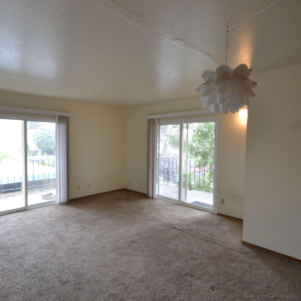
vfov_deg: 74.8
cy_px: 152
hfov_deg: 74.3
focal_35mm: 20
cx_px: 125
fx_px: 197
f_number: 3.5
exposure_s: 1/60
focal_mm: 10
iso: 450
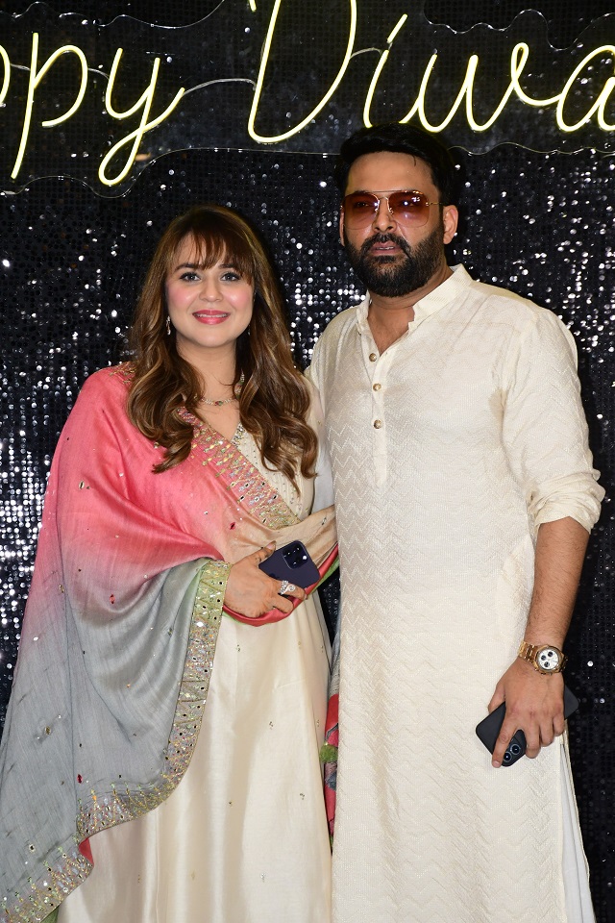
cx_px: 308
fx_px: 2537
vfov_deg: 20.6
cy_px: 462
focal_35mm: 99
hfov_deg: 13.8
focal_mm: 66
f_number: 5.6
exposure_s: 1/200
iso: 1250
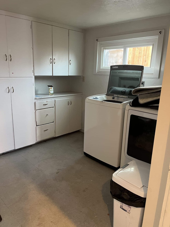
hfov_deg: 53.1
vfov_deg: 67.3
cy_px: 114
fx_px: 170
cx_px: 85
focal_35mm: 26
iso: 320
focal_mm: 5.1
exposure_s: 1/60
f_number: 1.6
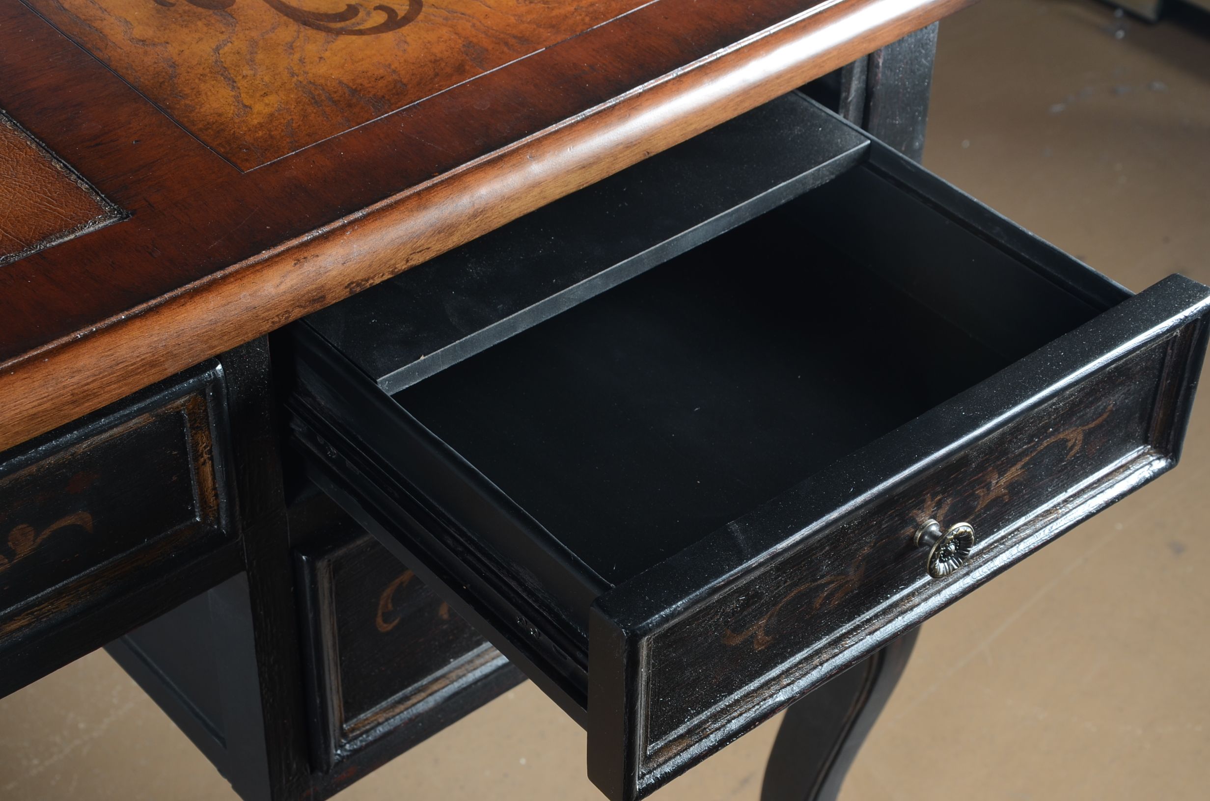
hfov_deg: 28.1
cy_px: 400
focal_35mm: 72
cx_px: 605
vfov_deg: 18.8
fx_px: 2415
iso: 160
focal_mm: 48
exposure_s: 1/100
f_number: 8
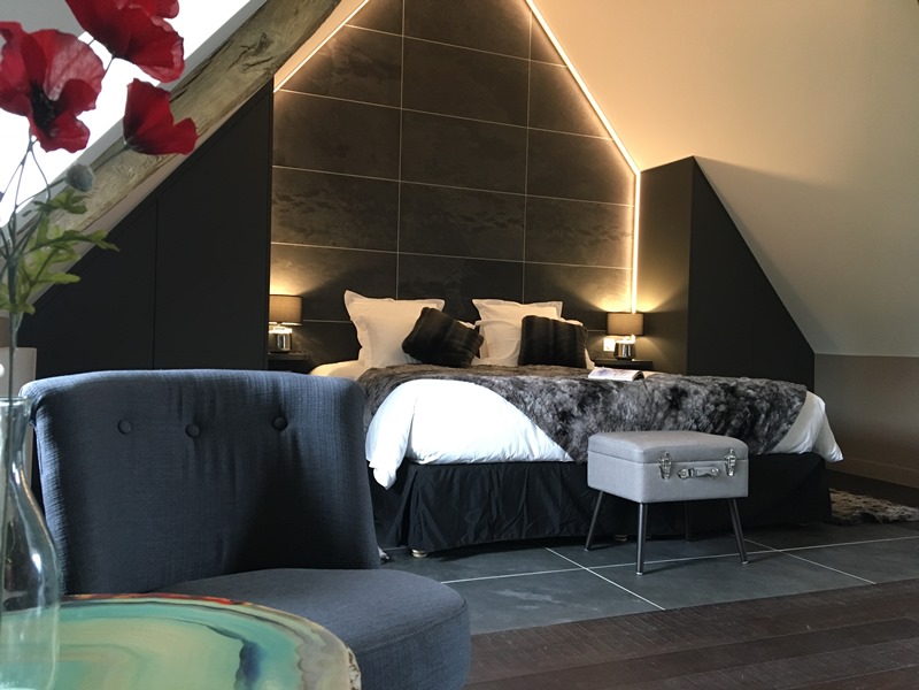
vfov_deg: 48.2
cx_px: 460
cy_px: 345
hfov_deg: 61.7
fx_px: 770
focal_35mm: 29
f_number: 2.2
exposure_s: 1/20
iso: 200
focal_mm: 4.15
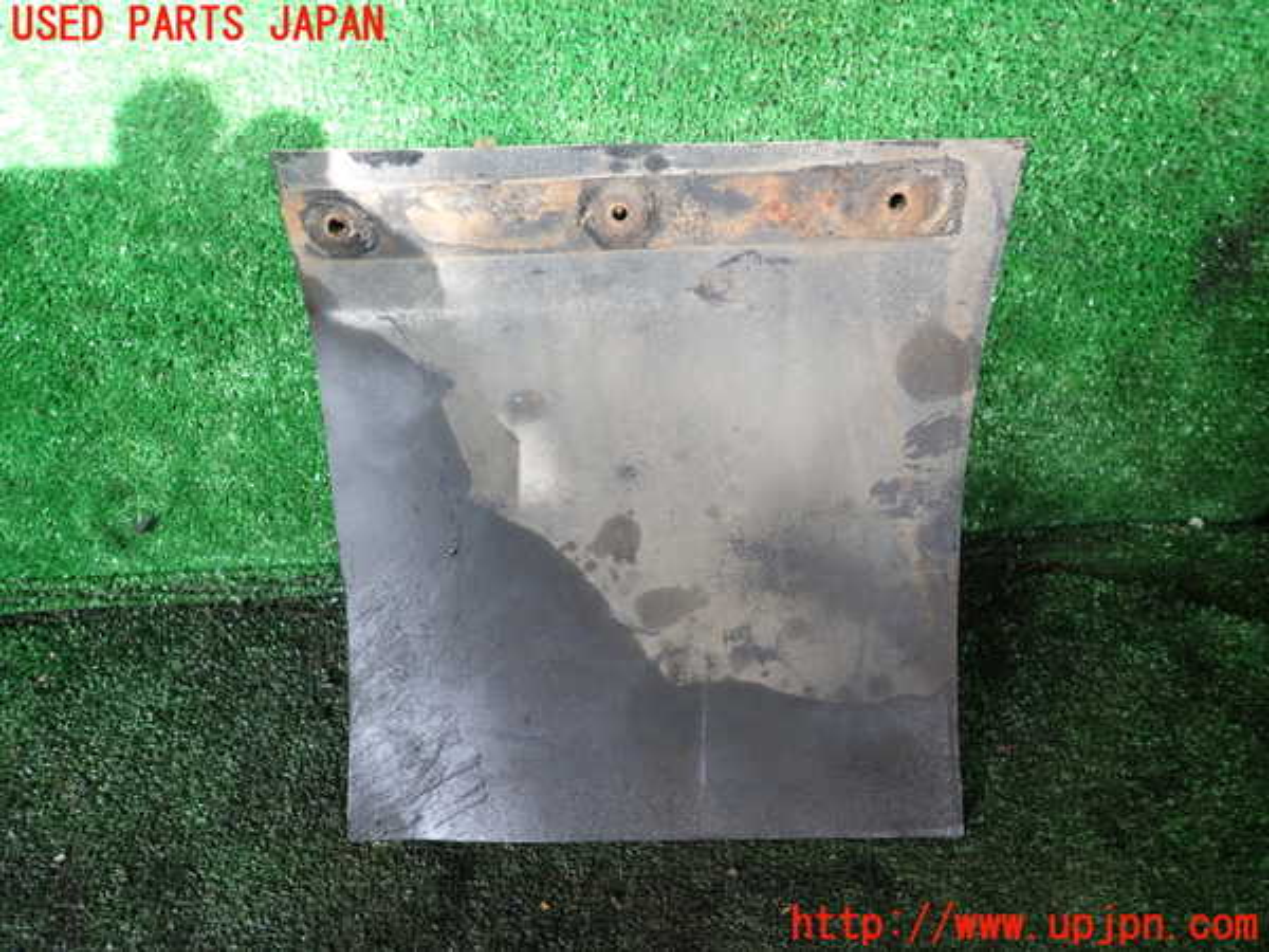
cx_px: 634
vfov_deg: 54.9
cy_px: 476
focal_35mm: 25
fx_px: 916
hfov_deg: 69.4
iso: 160
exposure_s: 1/60
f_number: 2
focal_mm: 4.5
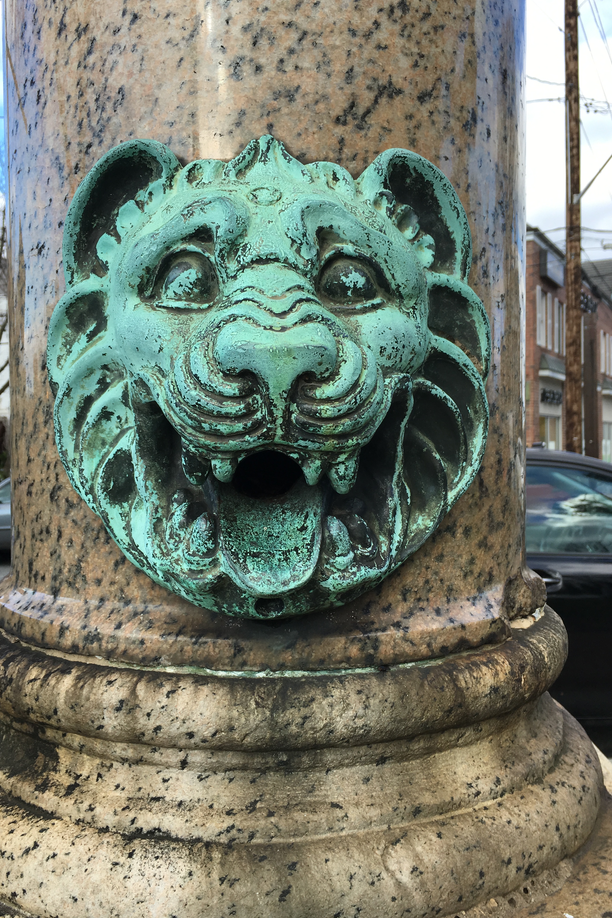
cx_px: 282
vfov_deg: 60.3
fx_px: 791
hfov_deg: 42.3
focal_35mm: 31
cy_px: 449
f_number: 2.2
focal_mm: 4.15
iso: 25
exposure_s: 1/403
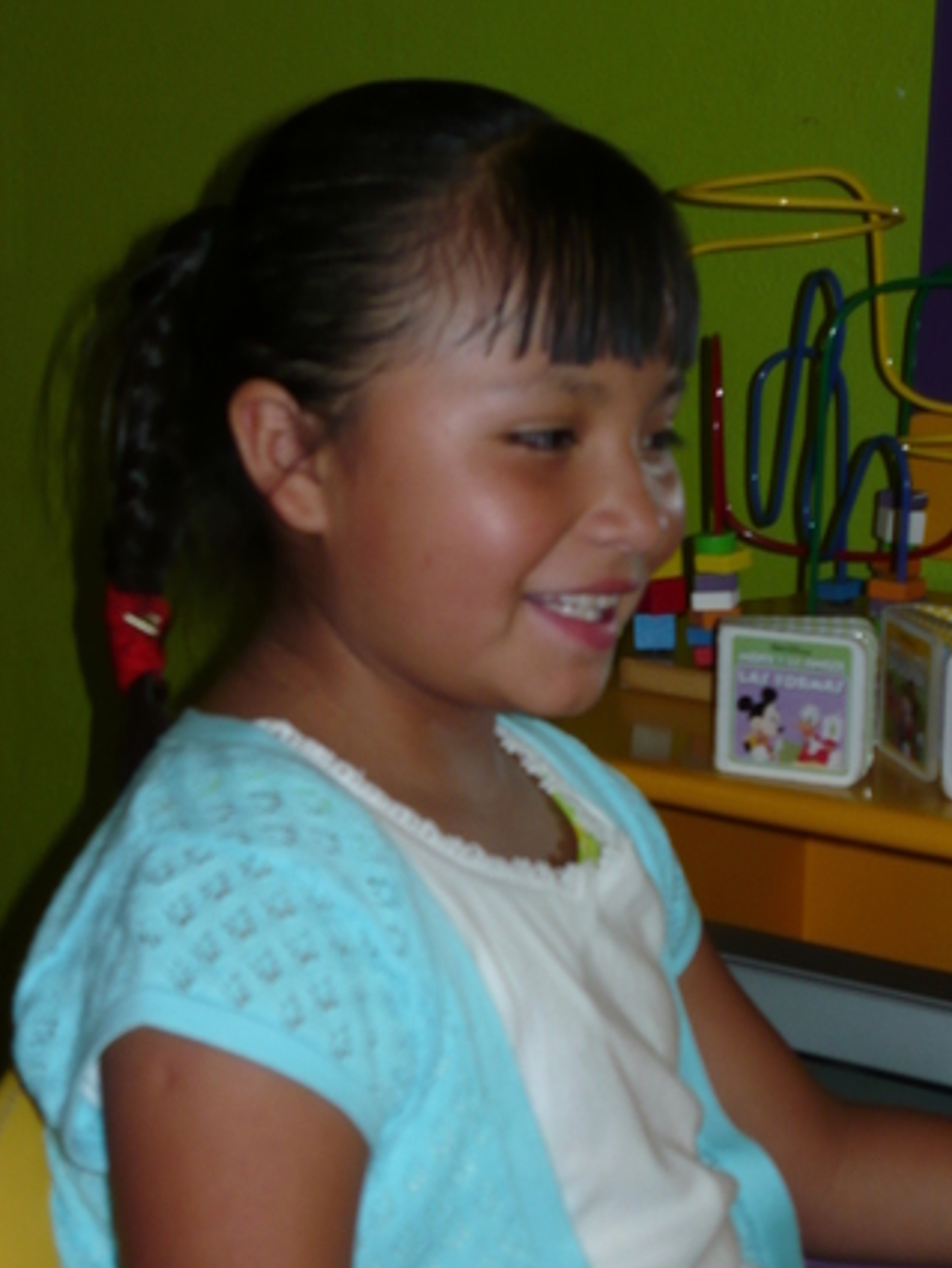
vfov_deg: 27.8
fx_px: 2566
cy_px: 638
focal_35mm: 70
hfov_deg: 21.0
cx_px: 522
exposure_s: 1/40
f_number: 3.7
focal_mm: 10.2
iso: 100
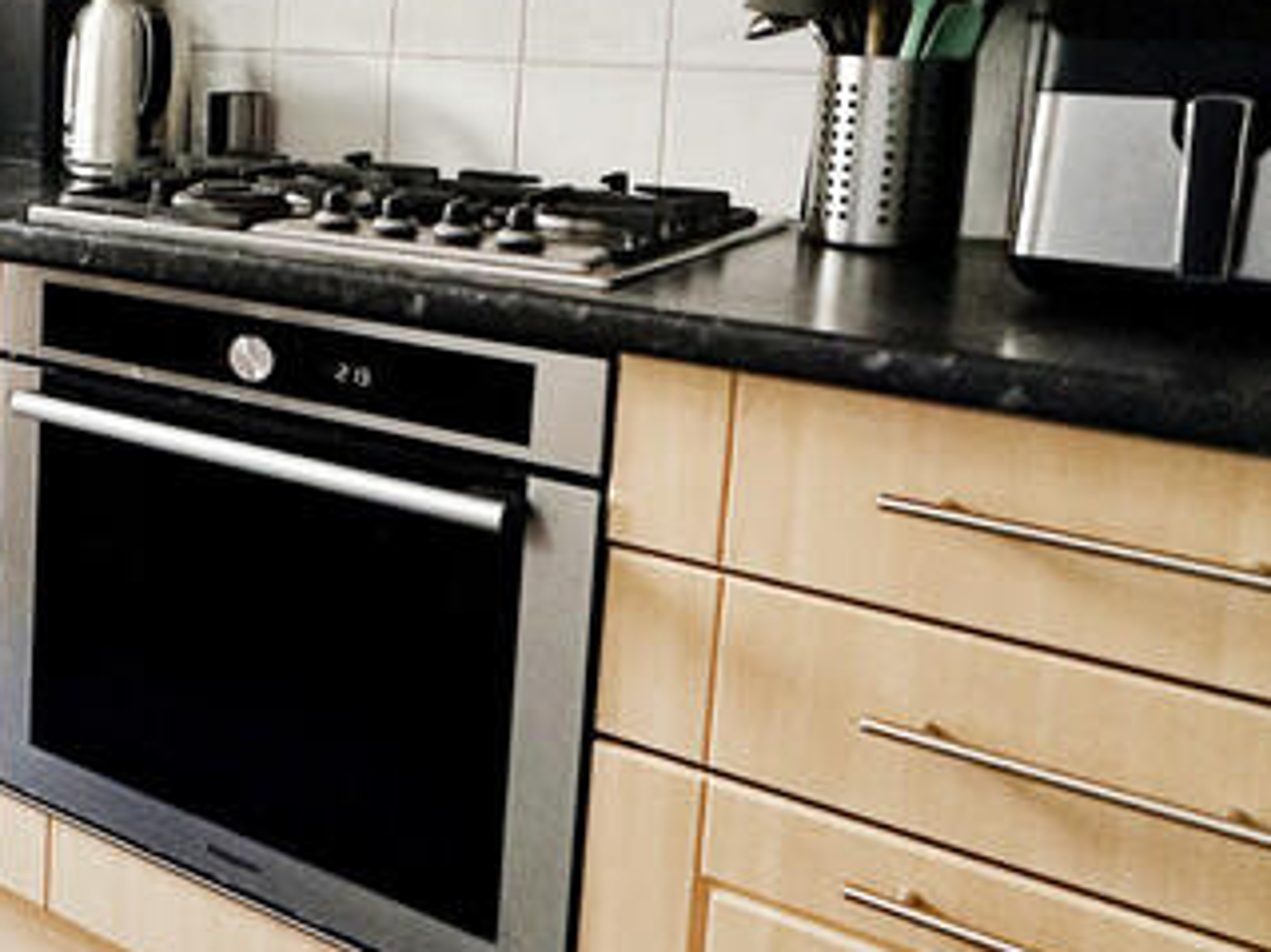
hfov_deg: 32.7
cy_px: 167
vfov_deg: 31.2
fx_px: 1652
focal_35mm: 45
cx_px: -335
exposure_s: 1/99
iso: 80
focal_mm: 2.22
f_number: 2.2
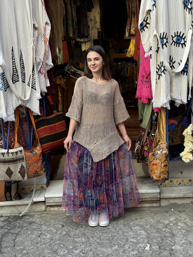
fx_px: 357
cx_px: 96
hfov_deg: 30.3
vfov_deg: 39.7
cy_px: 128
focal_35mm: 48
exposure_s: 1/167
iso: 50
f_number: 1.78
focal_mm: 6.76
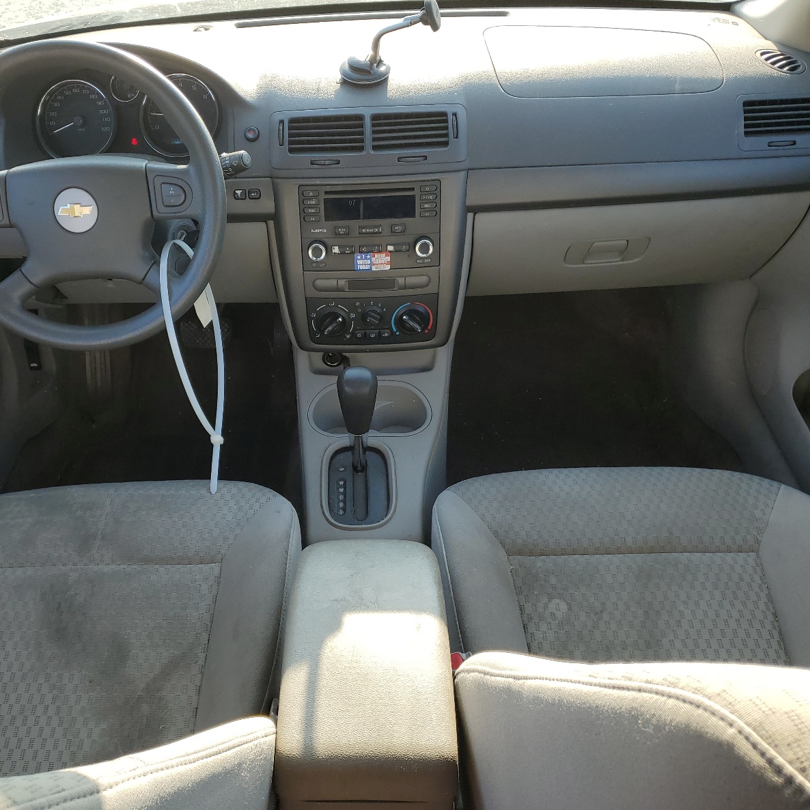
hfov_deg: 52.2
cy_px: 406
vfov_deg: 52.5
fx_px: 821
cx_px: 331
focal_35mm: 31
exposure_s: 1/385
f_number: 1.5
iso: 50
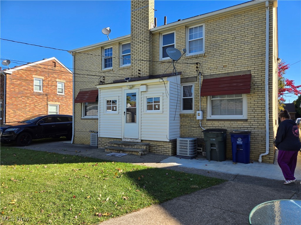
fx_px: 200
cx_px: 150
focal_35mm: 23
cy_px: 112
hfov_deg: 73.9
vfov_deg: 58.9
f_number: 1.8
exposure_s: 1/859
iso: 25
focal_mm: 5.4
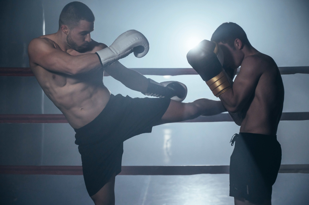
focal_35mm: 65
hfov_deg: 31.0
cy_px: 102
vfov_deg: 20.9
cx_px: 154
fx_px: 558
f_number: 4
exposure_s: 1/250
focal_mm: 65
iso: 1250
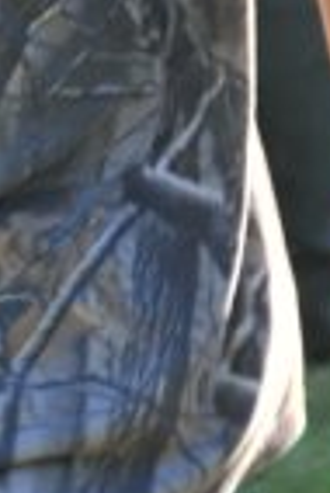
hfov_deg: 1.6
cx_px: -314
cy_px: -323
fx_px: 11715
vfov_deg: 2.4
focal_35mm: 854
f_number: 6.3
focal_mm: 135
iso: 200
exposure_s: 1/160
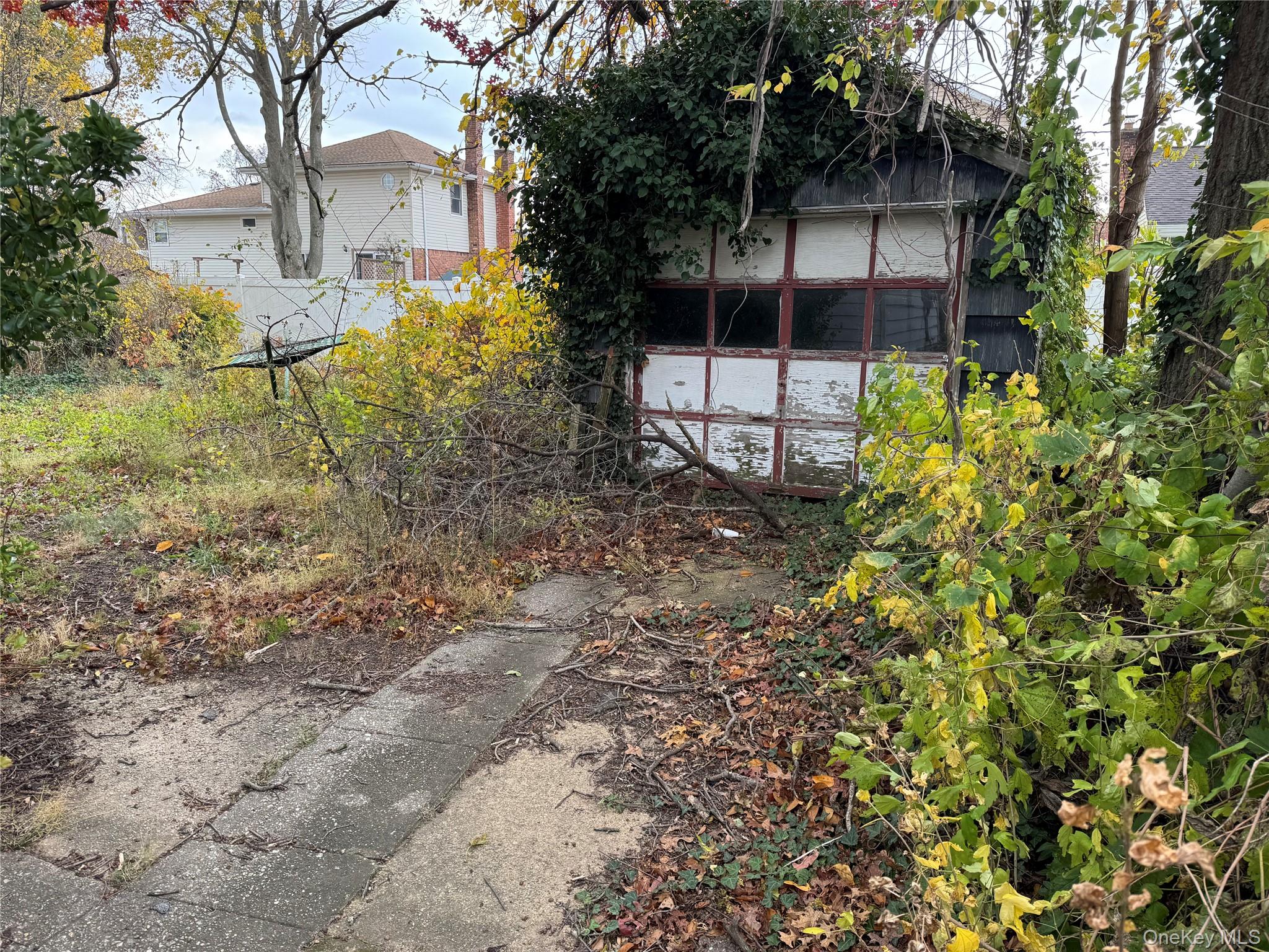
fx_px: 880
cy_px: 476
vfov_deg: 56.8
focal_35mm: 24
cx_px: 634
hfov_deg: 71.6
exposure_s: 1/235
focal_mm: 6.76
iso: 80
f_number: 1.78
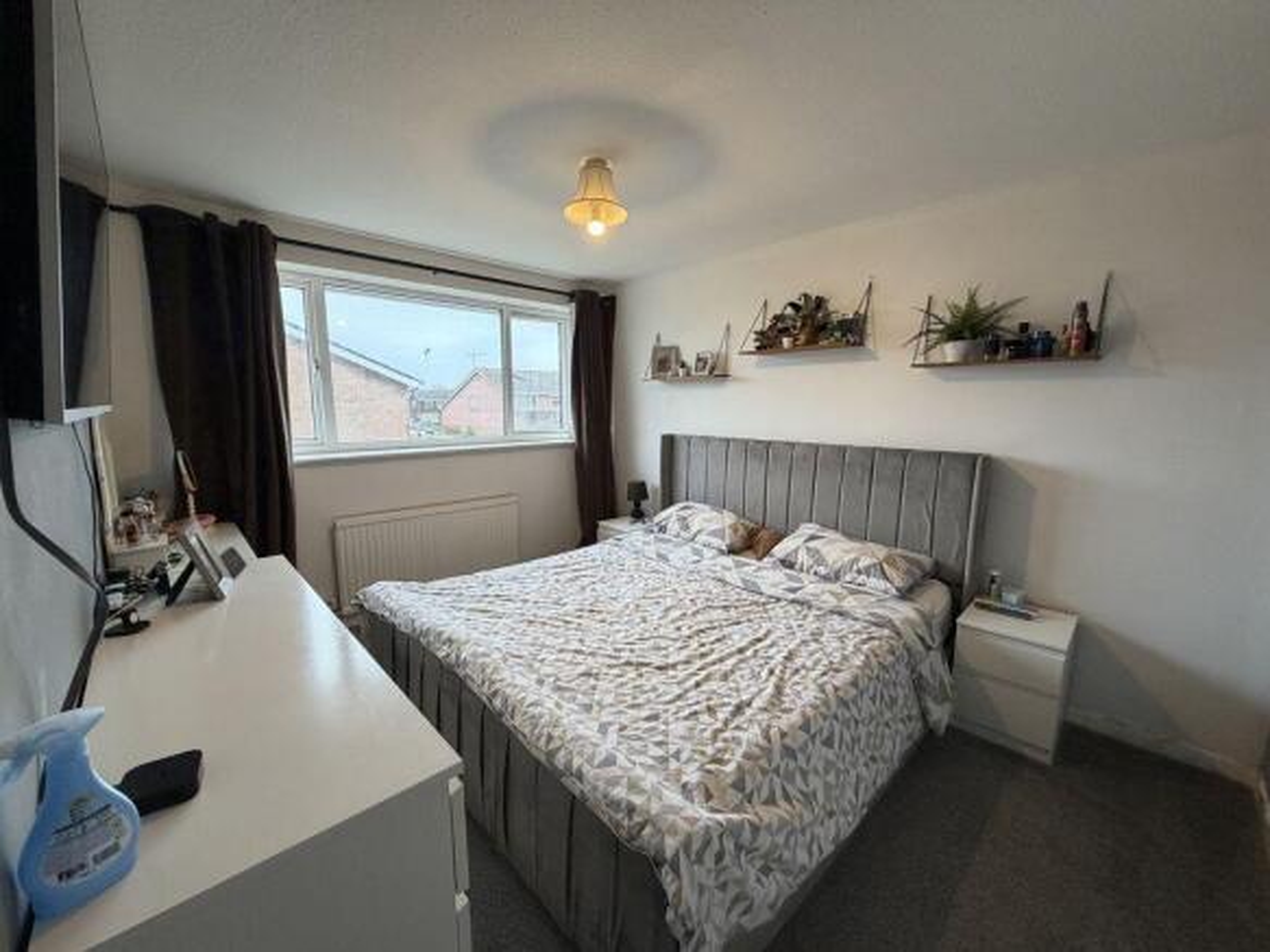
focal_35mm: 14
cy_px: 476
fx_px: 514
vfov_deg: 85.7
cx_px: 635
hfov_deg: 102.1
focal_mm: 2.22
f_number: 2.2
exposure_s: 1/100
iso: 250
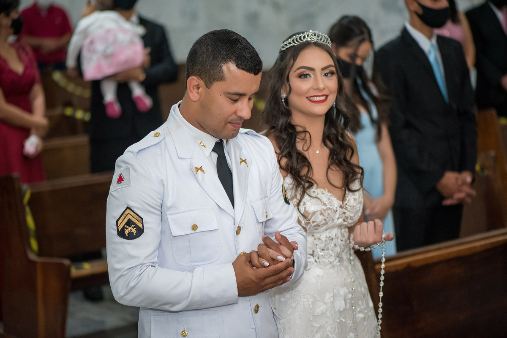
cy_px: 169
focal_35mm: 105
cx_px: 254
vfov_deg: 13.1
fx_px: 1479
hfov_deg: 19.4
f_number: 2.8
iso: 1600
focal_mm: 105
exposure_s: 1/125
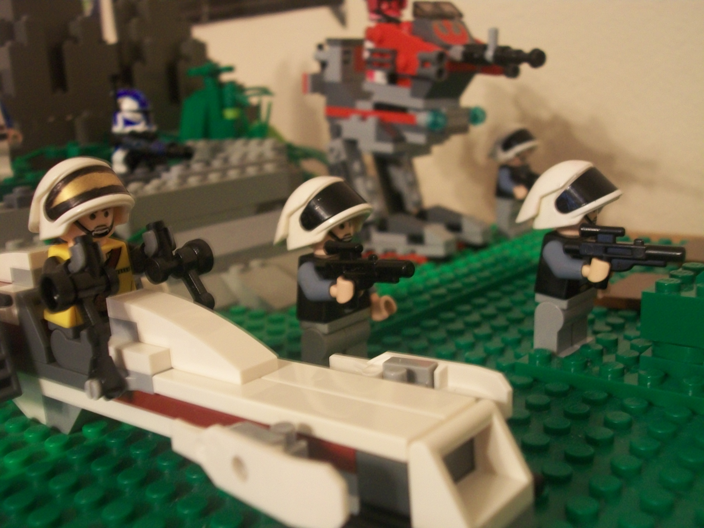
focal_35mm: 40
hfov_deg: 46.8
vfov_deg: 36.0
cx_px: 352
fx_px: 813
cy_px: 264
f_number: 3.2
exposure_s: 1/8
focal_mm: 7.1
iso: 171
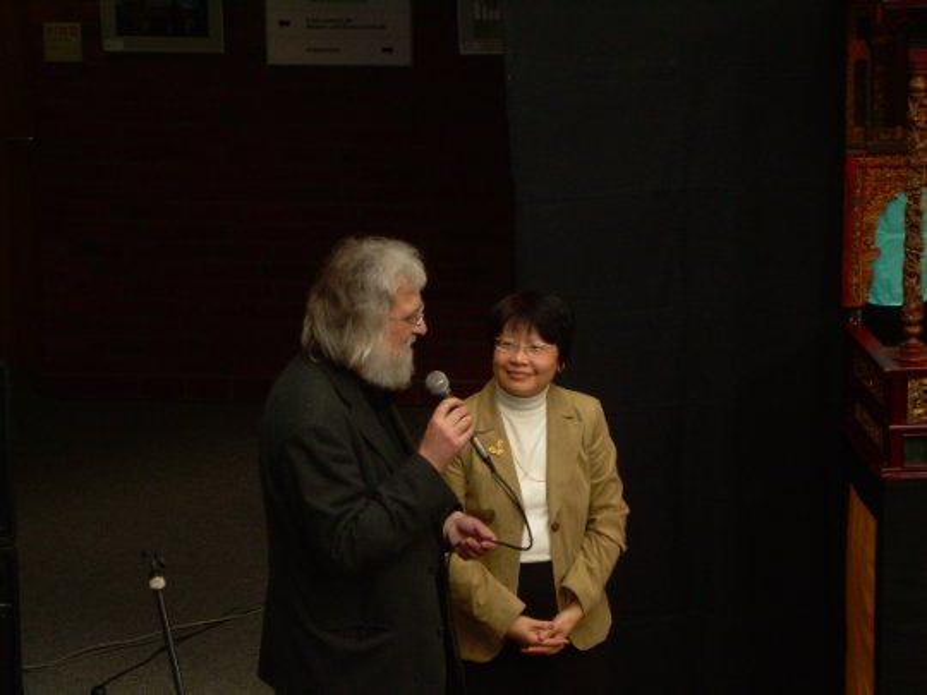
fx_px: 2946
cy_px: 348
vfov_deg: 13.5
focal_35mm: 110
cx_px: 464
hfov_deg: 17.9
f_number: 4.9
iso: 141
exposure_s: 1/60
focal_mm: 18.9
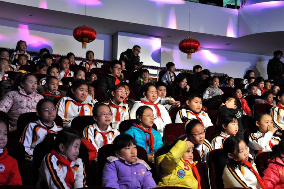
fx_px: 473
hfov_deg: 33.4
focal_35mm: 60
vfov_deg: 22.6
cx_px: 142
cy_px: 94
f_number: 6.7
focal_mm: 40
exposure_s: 1/30
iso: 2000
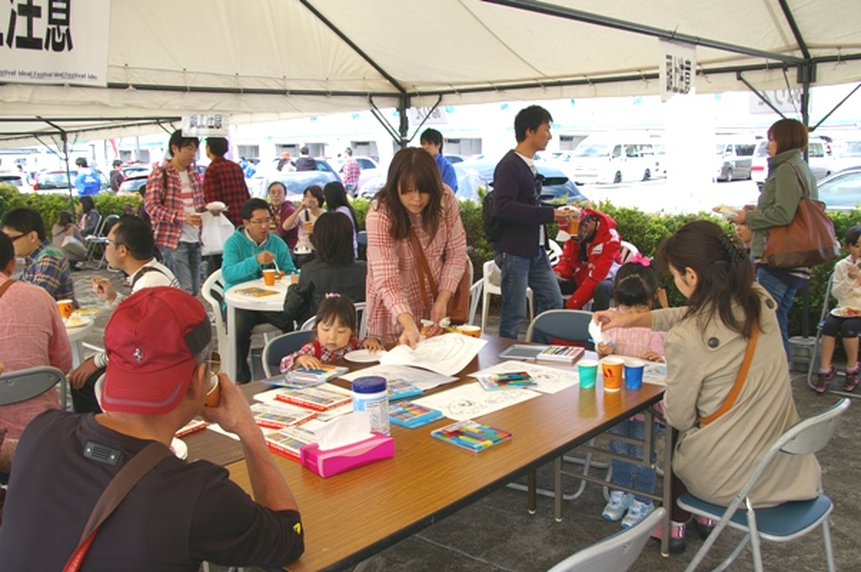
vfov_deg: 39.9
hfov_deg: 57.3
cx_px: 430
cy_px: 286
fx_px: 788
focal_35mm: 33
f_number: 6.7
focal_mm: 22
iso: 200
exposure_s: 1/125
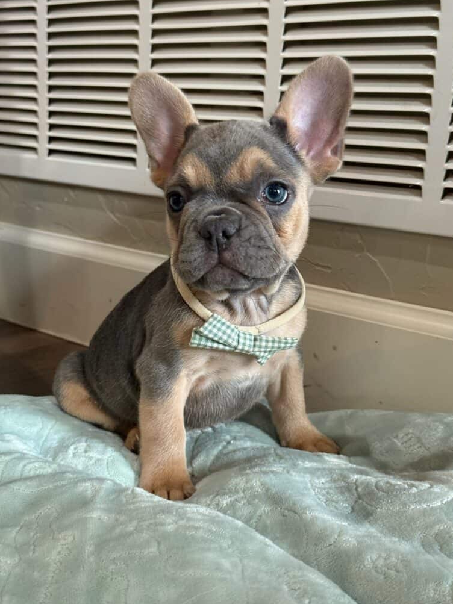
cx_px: 231
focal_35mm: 49
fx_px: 855
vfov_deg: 38.9
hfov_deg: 29.7
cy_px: 302
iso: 200
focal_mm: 6.76
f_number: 1.78
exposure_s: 1/60
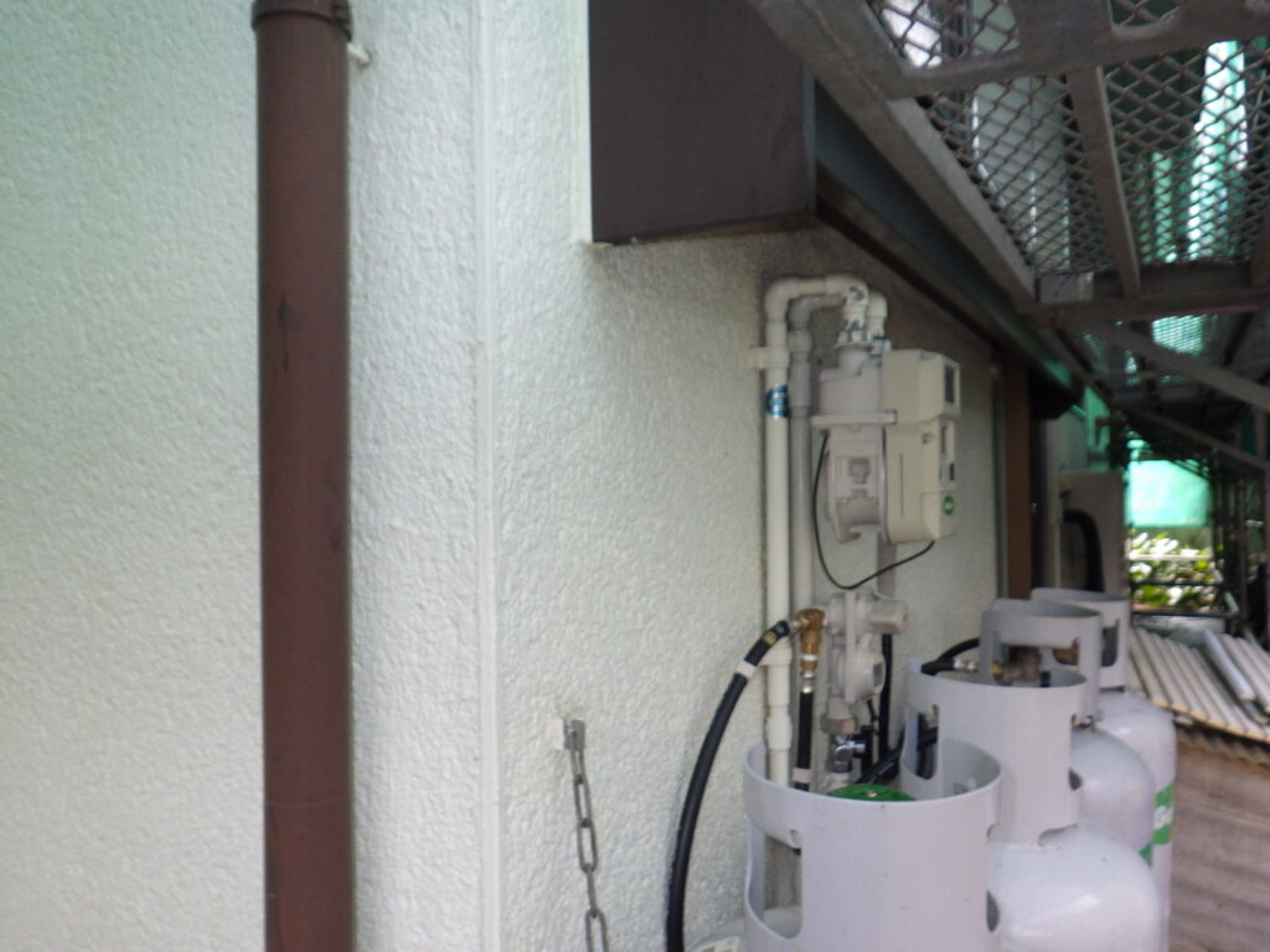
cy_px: 476
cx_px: 635
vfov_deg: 49.7
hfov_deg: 63.4
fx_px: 1027
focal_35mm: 28
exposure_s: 1/100
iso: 125
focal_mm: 5
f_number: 3.5
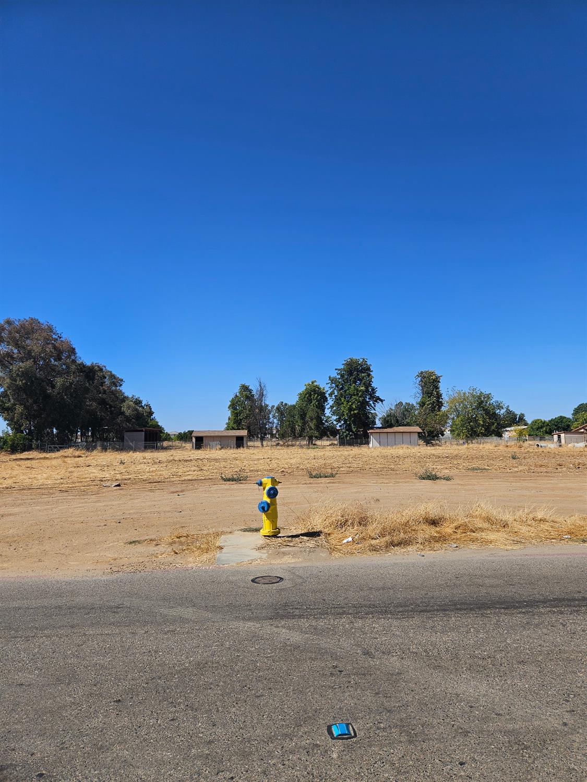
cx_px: 294
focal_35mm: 23
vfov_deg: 73.9
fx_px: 520
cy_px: 391
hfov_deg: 58.9
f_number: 1.8
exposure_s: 1/2701
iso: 25
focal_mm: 5.4
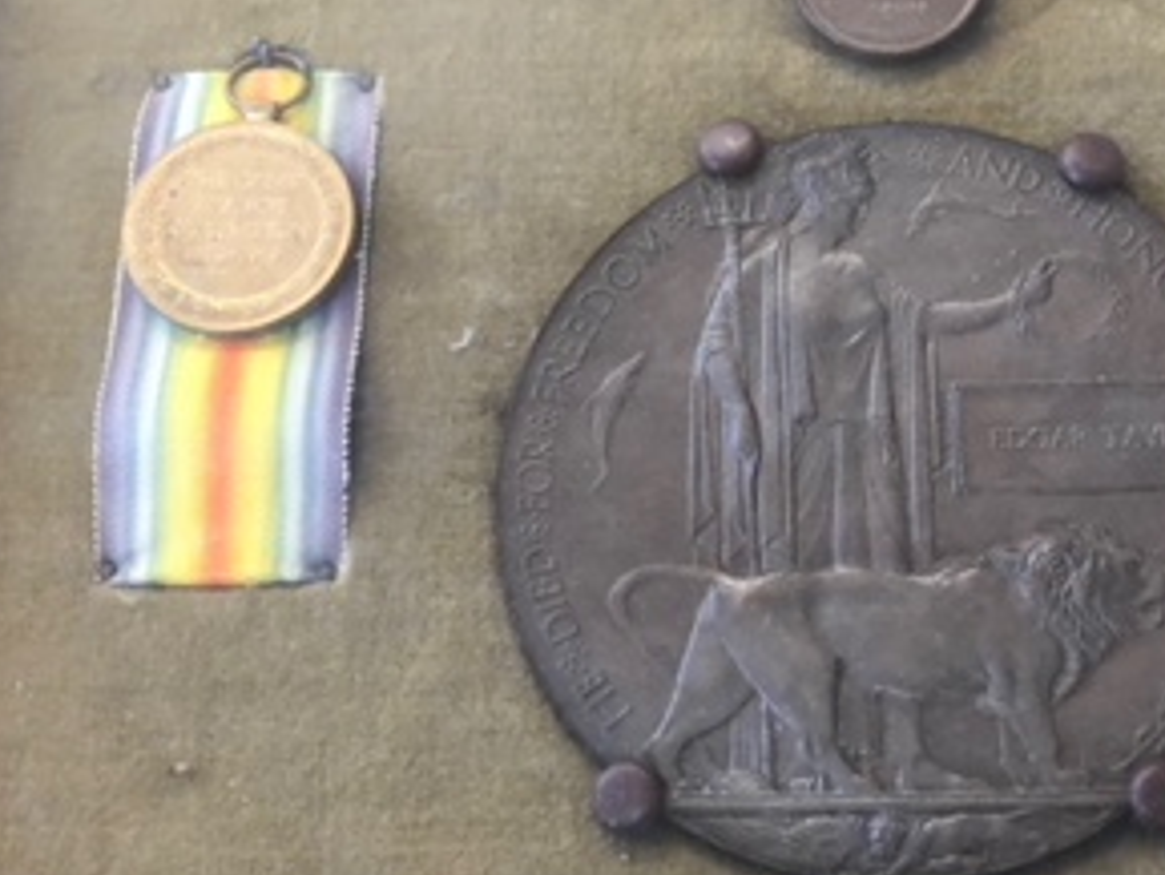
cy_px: 476
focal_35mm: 62
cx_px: 903
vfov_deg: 23.7
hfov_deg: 30.5
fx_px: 2087
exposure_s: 1/60
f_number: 1.8
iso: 160
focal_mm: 3.99
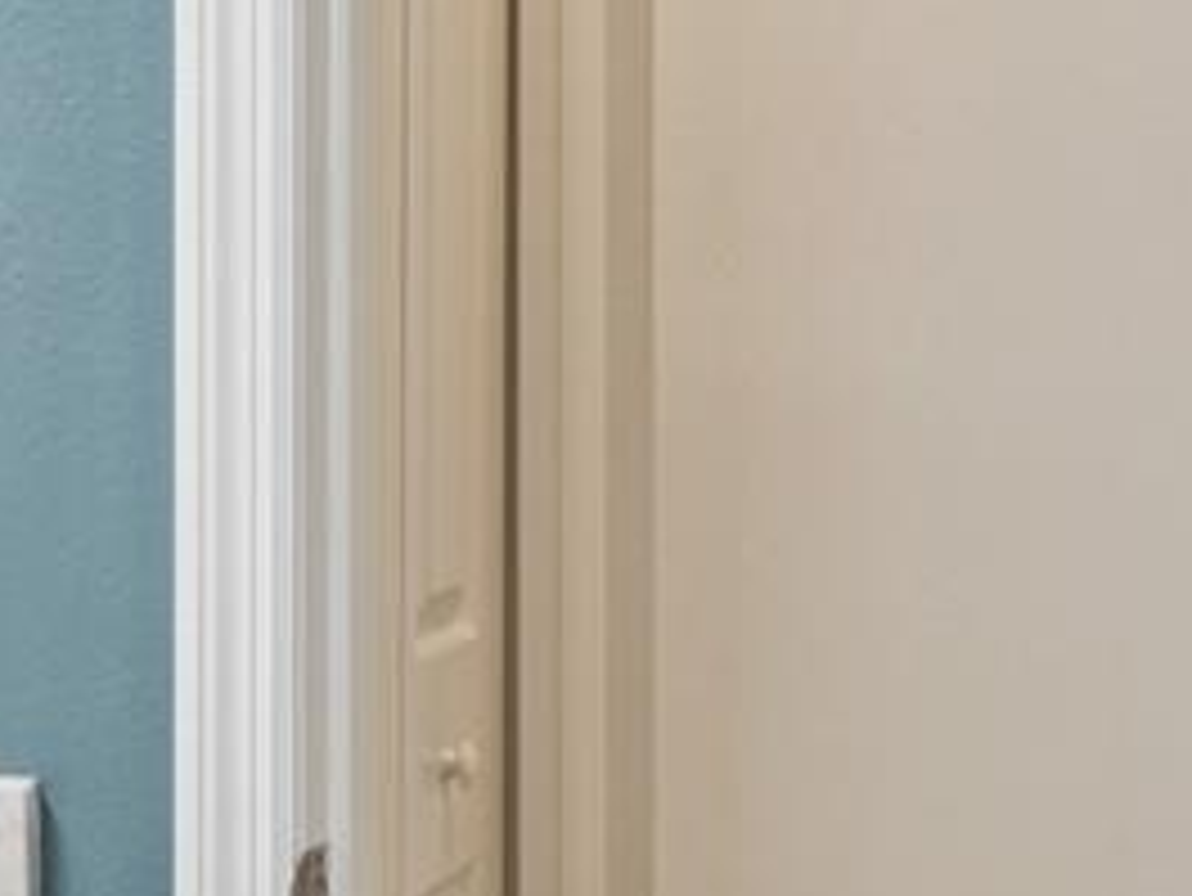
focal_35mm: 87
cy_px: 302
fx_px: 2997
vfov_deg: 16.9
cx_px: 202
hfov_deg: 22.1
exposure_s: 1/4
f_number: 7.1
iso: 100
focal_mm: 10
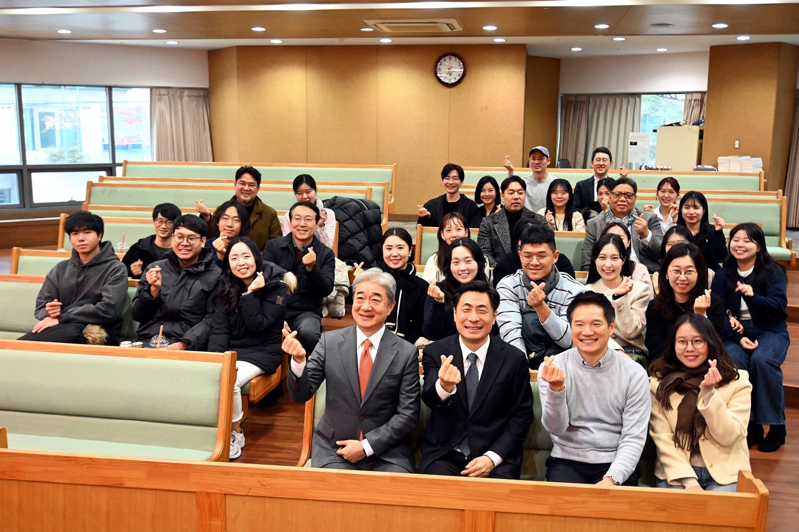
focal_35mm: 36
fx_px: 799
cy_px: 266
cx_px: 400
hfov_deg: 53.1
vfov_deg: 36.9
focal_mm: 24
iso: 4000
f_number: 4.2
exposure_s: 1/60
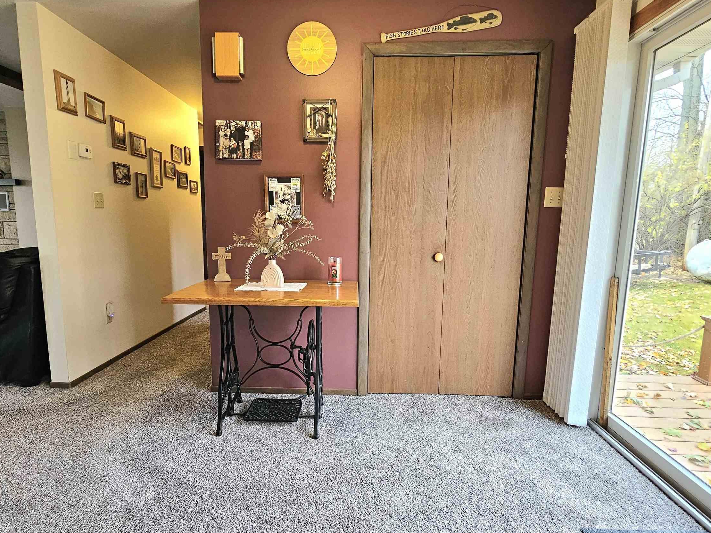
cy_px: 279
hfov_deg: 87.7
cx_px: 340
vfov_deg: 71.5
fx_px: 370
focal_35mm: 18
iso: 160
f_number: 2.2
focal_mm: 2.2
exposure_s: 1/60.2
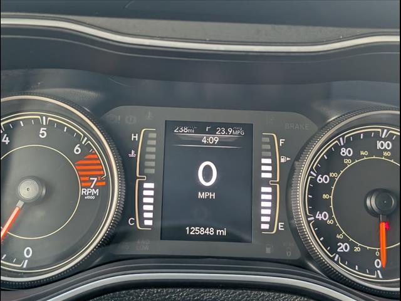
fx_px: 568
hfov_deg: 38.9
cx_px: 200
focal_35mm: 49
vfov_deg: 29.7
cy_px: 150
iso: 386
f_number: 1.68
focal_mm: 6.9
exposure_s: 1/435
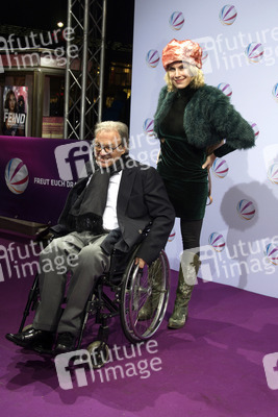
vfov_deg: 48.4
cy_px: 208
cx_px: 139
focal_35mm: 40
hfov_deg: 33.4
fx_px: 463
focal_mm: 40
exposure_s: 1/160
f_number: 5.6
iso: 640
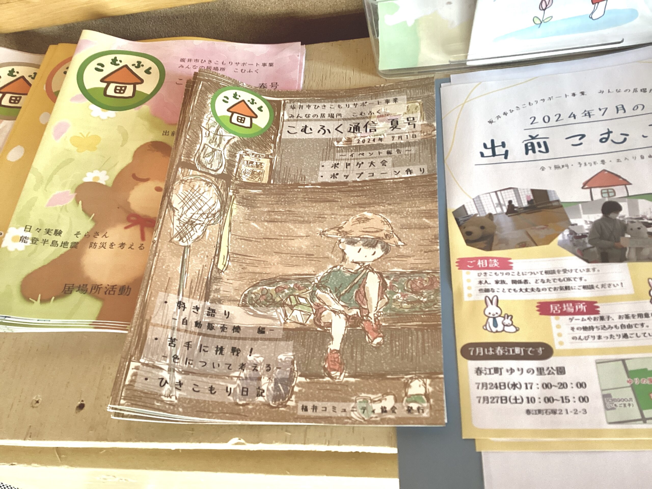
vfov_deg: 45.4
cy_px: 244
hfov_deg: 58.4
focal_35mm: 31
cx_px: 326
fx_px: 584
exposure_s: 1/60
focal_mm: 3.3
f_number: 2.4
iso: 160
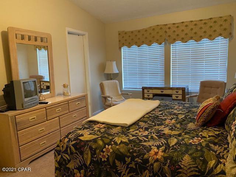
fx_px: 177
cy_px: 88
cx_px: 118
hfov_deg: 67.3
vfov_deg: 53.1
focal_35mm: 26
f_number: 1.8
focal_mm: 4.25
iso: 400
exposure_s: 1/60
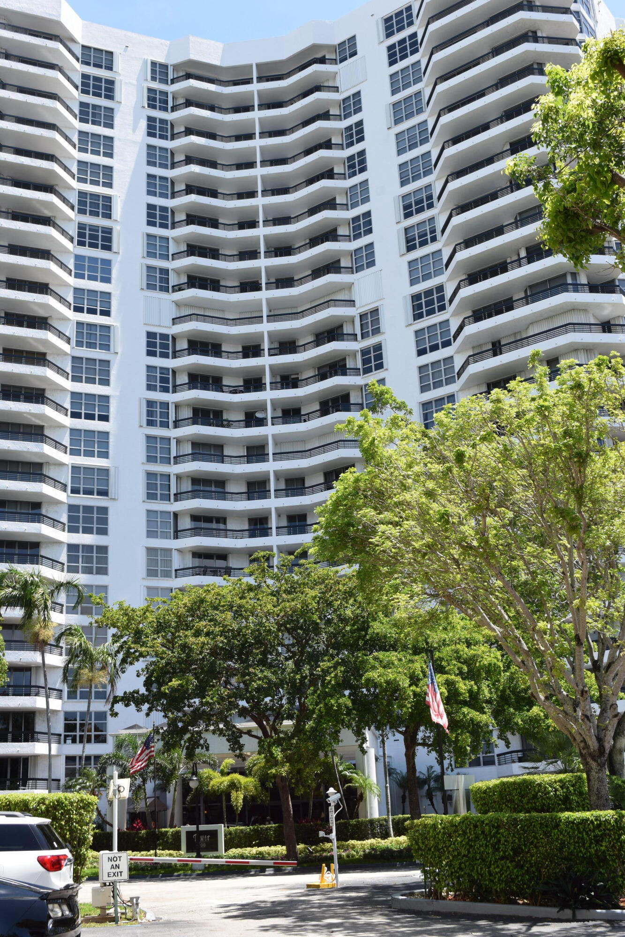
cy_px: 468
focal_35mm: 40
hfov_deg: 33.0
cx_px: 312
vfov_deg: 47.9
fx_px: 1055
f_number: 8
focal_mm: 27
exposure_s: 1/250
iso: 200
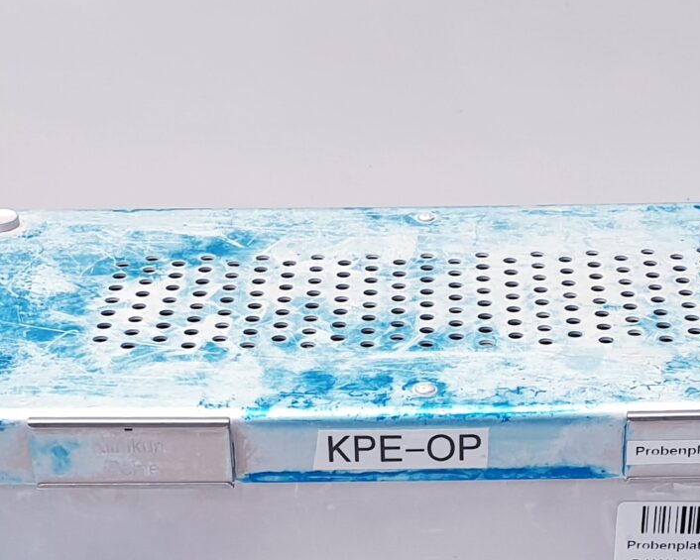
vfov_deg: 16.4
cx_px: 381
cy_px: 552
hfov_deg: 20.8
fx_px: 1906
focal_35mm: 92
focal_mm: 4.3
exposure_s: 1/50
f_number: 2.4
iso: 80
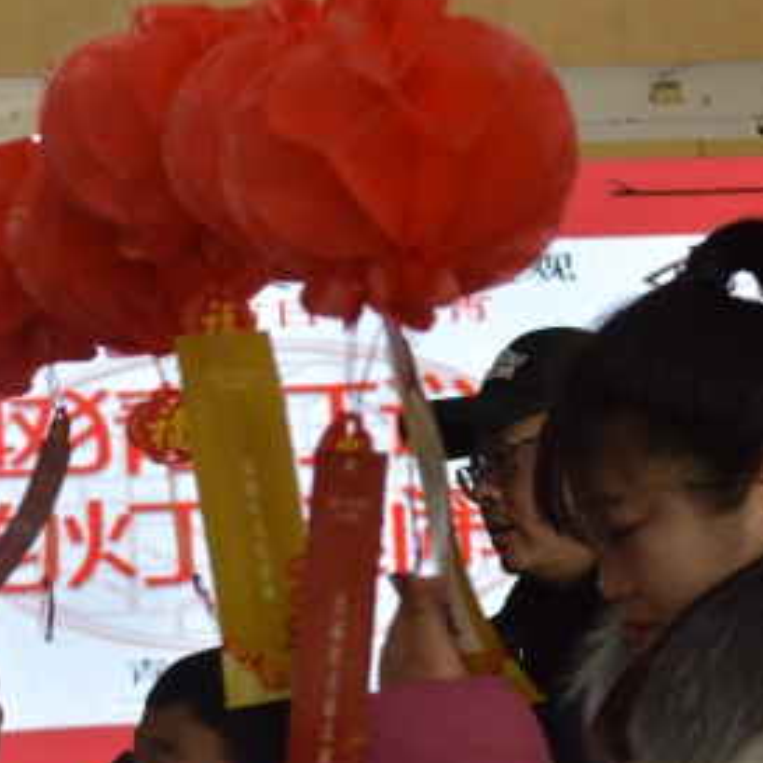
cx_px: 112
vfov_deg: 13.7
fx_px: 3167
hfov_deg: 13.6
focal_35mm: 127
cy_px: 386
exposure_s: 1/50
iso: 400
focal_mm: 34
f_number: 5
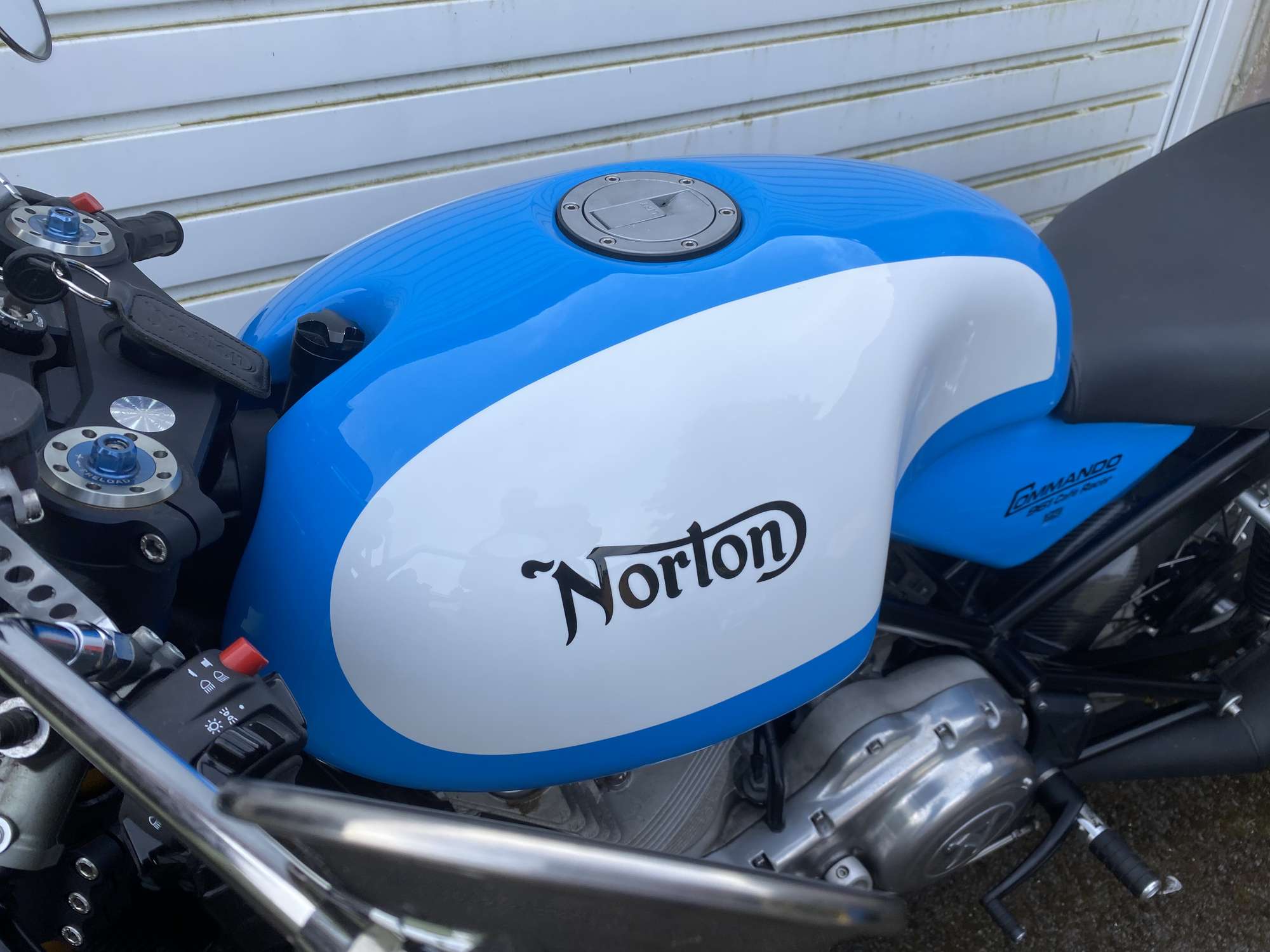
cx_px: 635
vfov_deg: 53.1
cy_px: 476
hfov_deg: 67.3
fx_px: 954
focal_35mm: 26
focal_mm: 4.25
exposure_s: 1/778
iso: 32
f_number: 1.8
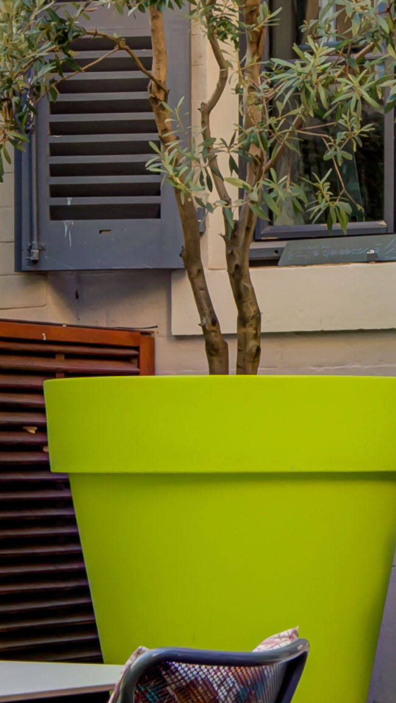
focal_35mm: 146
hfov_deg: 8.3
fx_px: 2724
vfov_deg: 14.7
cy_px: 399
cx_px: 338
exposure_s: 1/13
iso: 100
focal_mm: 18
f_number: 11
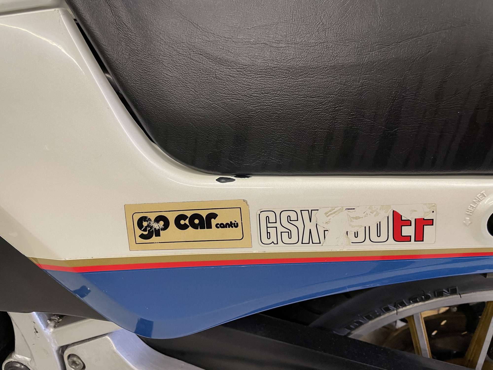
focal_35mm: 26
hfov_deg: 67.3
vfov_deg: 53.1
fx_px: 370
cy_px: 185
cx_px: 246
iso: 125
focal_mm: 4.2
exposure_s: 1/50
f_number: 1.6
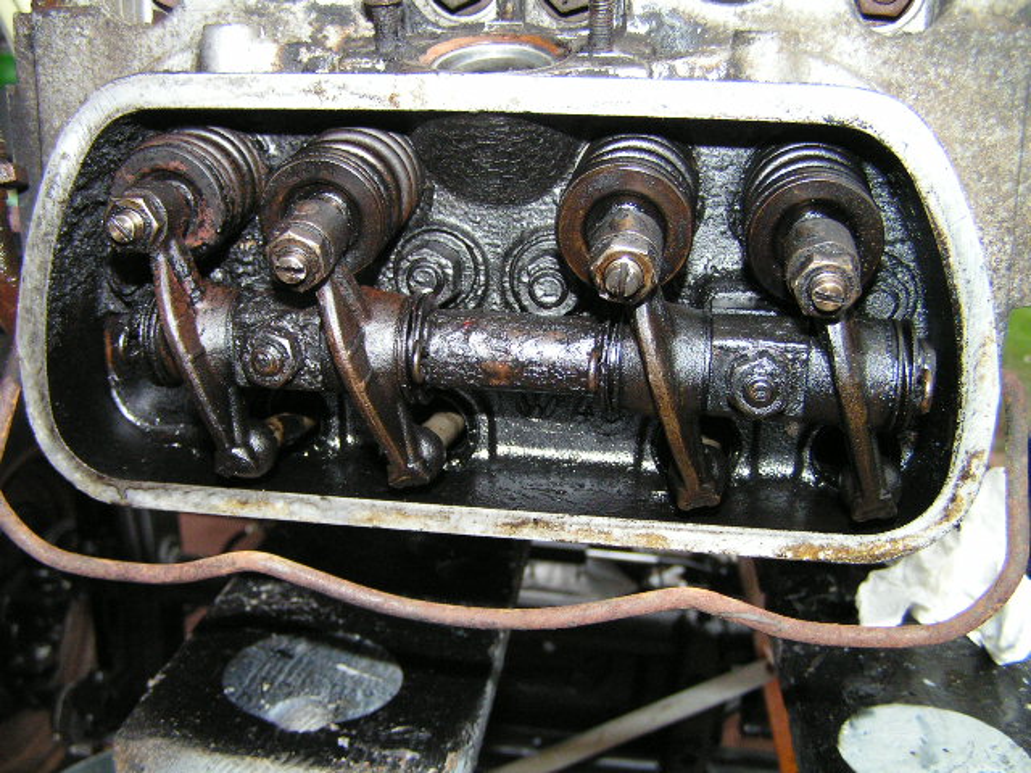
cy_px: 386
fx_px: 1132
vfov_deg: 37.7
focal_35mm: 38
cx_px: 516
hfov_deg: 49.0
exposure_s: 1/250
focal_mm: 6.3
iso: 200
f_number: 2.8
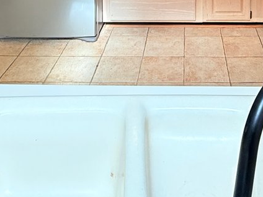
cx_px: 190
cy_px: -117
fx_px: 380
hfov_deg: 37.4
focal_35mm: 50
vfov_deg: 22.5
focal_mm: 2.22
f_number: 2.2
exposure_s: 1/120
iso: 250
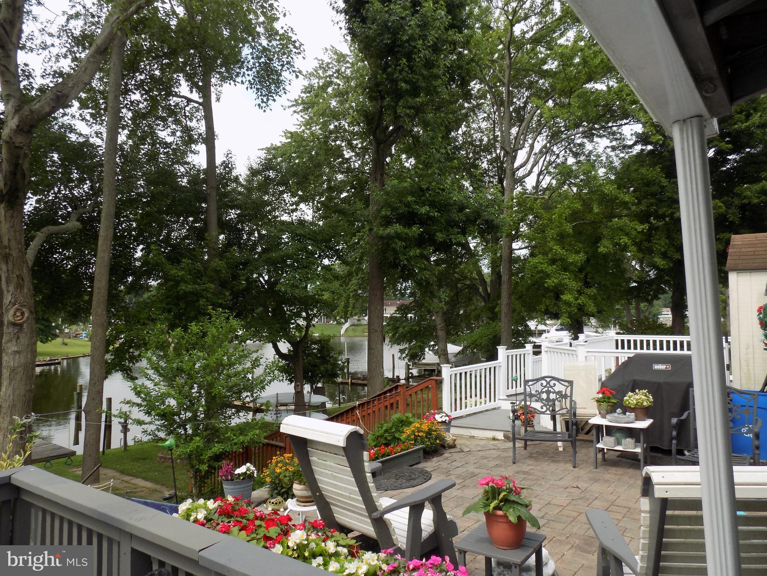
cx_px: 384
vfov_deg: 56.8
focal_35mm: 24
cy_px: 288
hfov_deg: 71.6
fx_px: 532
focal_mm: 4.3
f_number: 3.1
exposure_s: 1/640
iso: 80
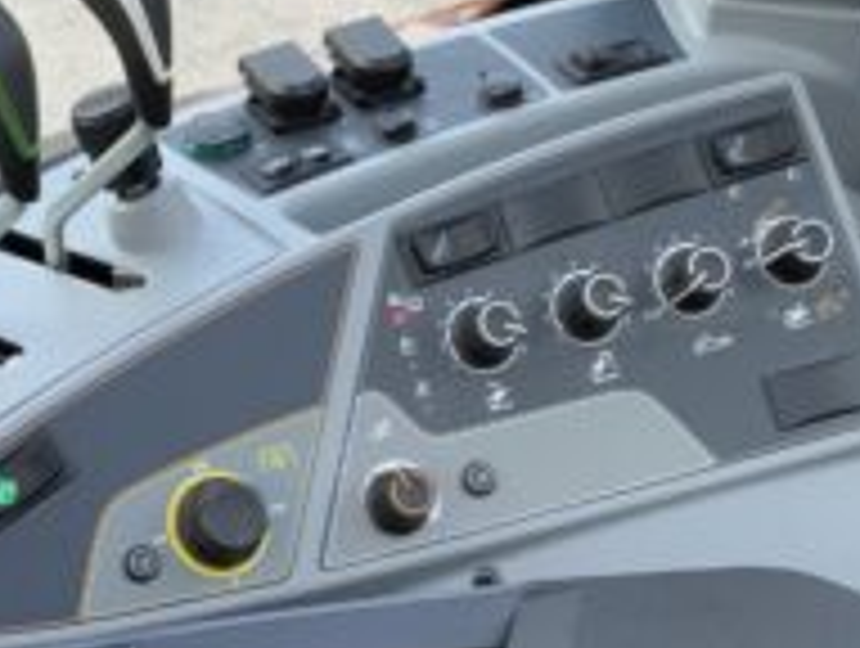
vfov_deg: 14.9
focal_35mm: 97
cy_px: 720
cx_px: 95
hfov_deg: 19.8
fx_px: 2414
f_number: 1.8
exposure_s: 1/122
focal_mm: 3
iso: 25
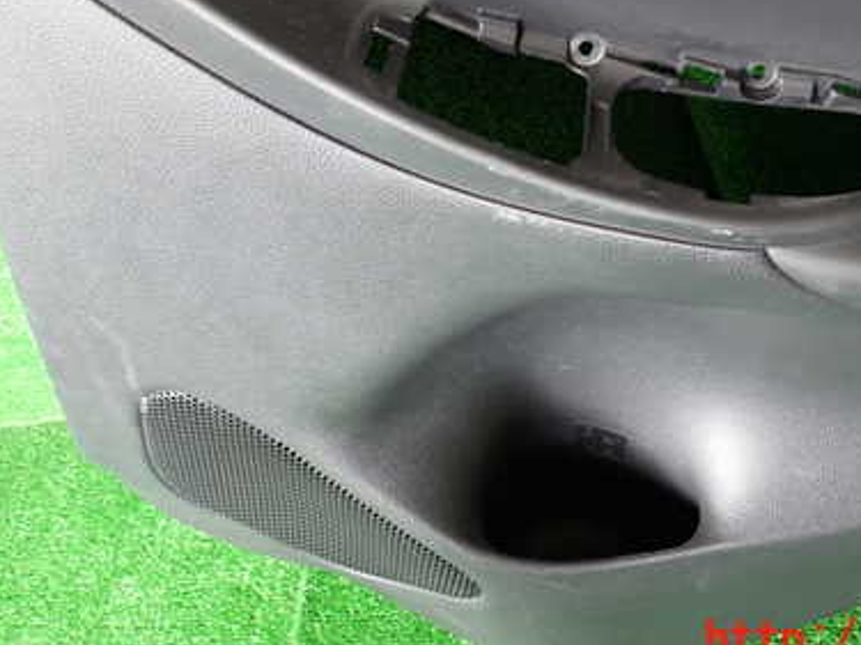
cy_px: 154
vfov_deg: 35.1
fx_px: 995
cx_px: 535
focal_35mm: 40
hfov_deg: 46.4
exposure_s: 1/30
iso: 250
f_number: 2
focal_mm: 4.5
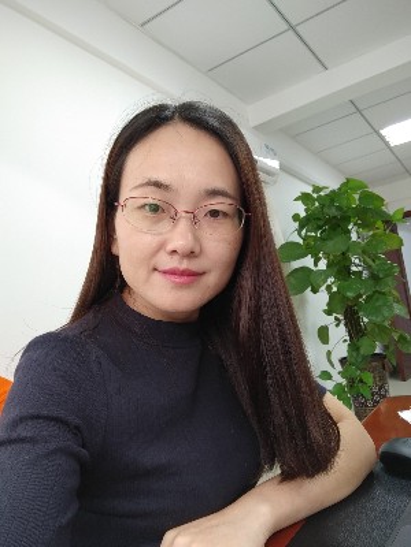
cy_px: 274
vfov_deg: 79.0
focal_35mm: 21
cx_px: 206
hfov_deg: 63.4
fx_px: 332
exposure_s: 1/33
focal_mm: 3.57
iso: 250
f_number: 2
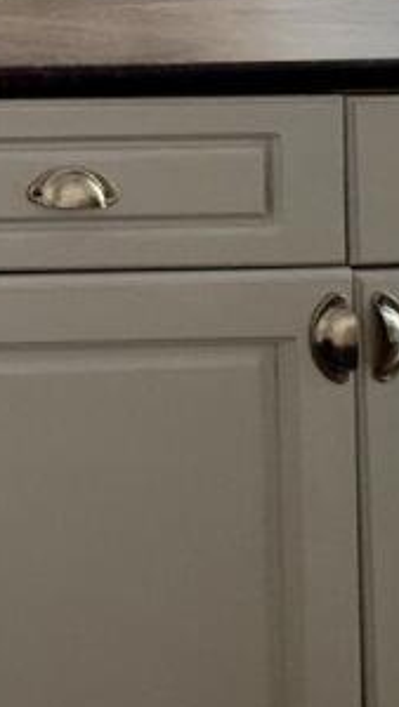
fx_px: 977
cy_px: -111
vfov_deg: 33.5
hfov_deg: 16.9
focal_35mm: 52
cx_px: -406
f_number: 2.2
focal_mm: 2.22
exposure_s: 1/50
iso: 320
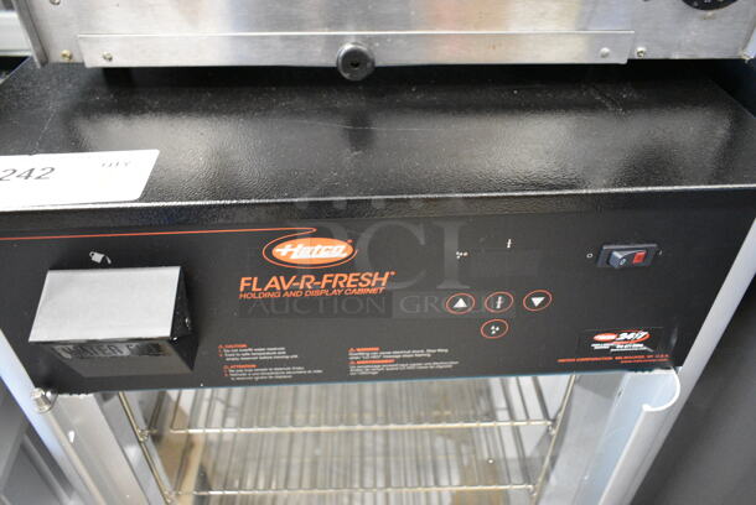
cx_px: 378
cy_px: 252
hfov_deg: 67.3
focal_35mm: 27
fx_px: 568
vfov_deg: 48.0
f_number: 4
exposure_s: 1/60
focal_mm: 18
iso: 6400
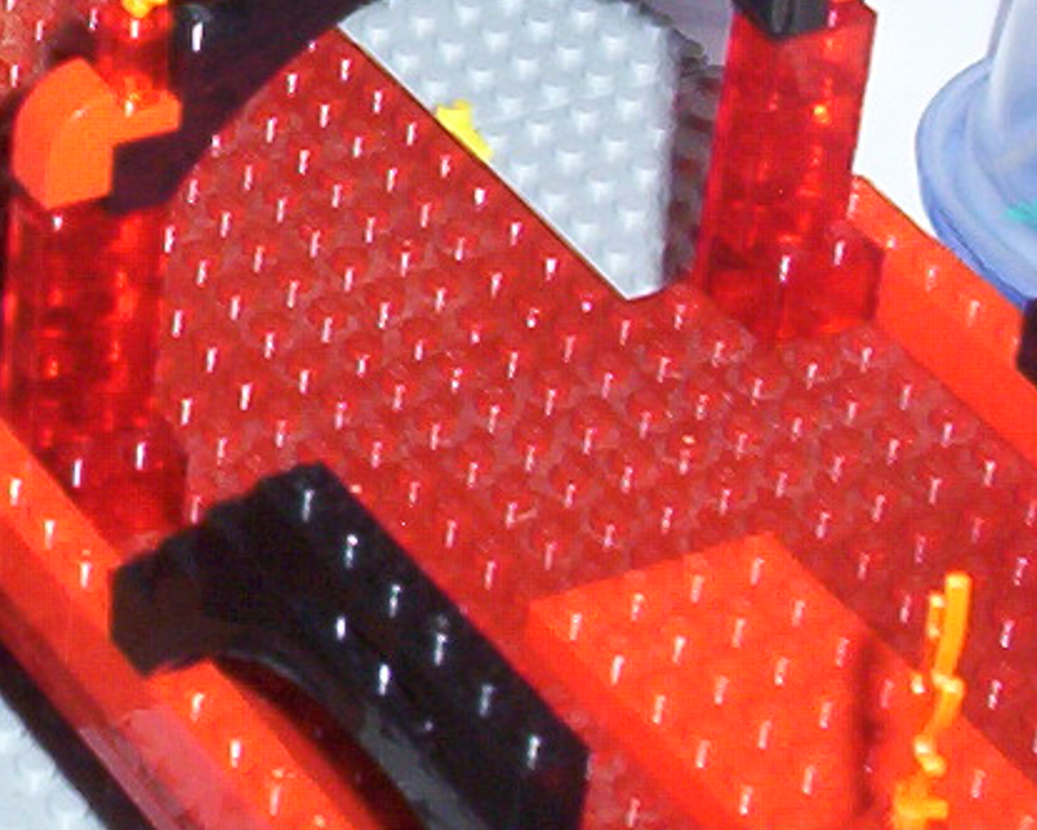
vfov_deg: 10.2
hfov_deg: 12.4
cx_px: -402
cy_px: -110
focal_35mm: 150
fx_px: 4604
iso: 140
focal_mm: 6
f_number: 4.5
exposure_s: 1/30
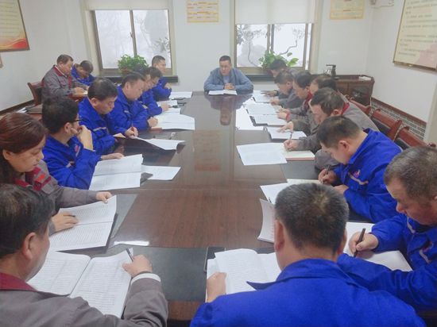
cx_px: 218
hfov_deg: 60.0
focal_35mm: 30
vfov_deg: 46.8
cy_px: 164
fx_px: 379
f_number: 1.8
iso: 234
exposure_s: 1/50
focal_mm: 3.95
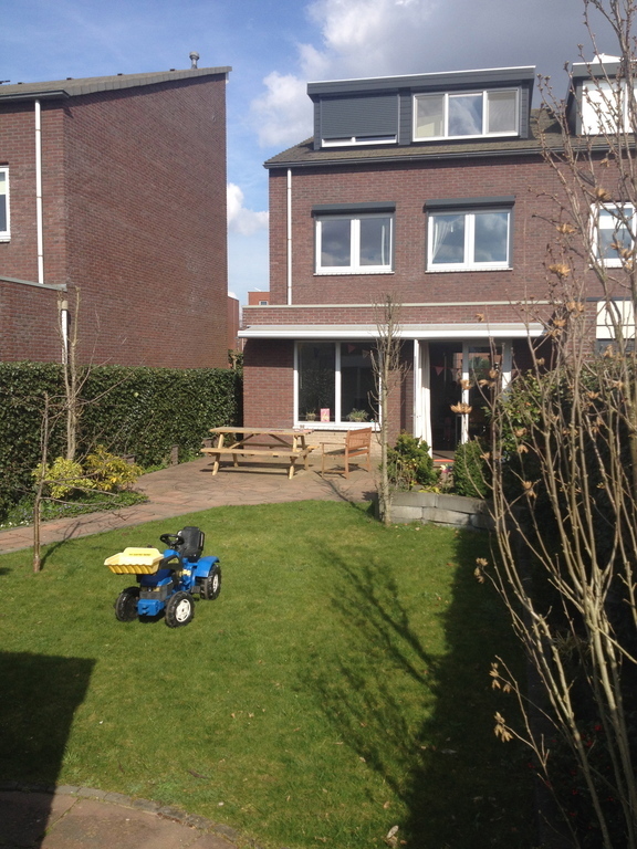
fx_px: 859
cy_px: 424
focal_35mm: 35
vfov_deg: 52.6
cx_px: 318
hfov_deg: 40.7
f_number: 2.4
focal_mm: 4.28
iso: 50
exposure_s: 1/1493
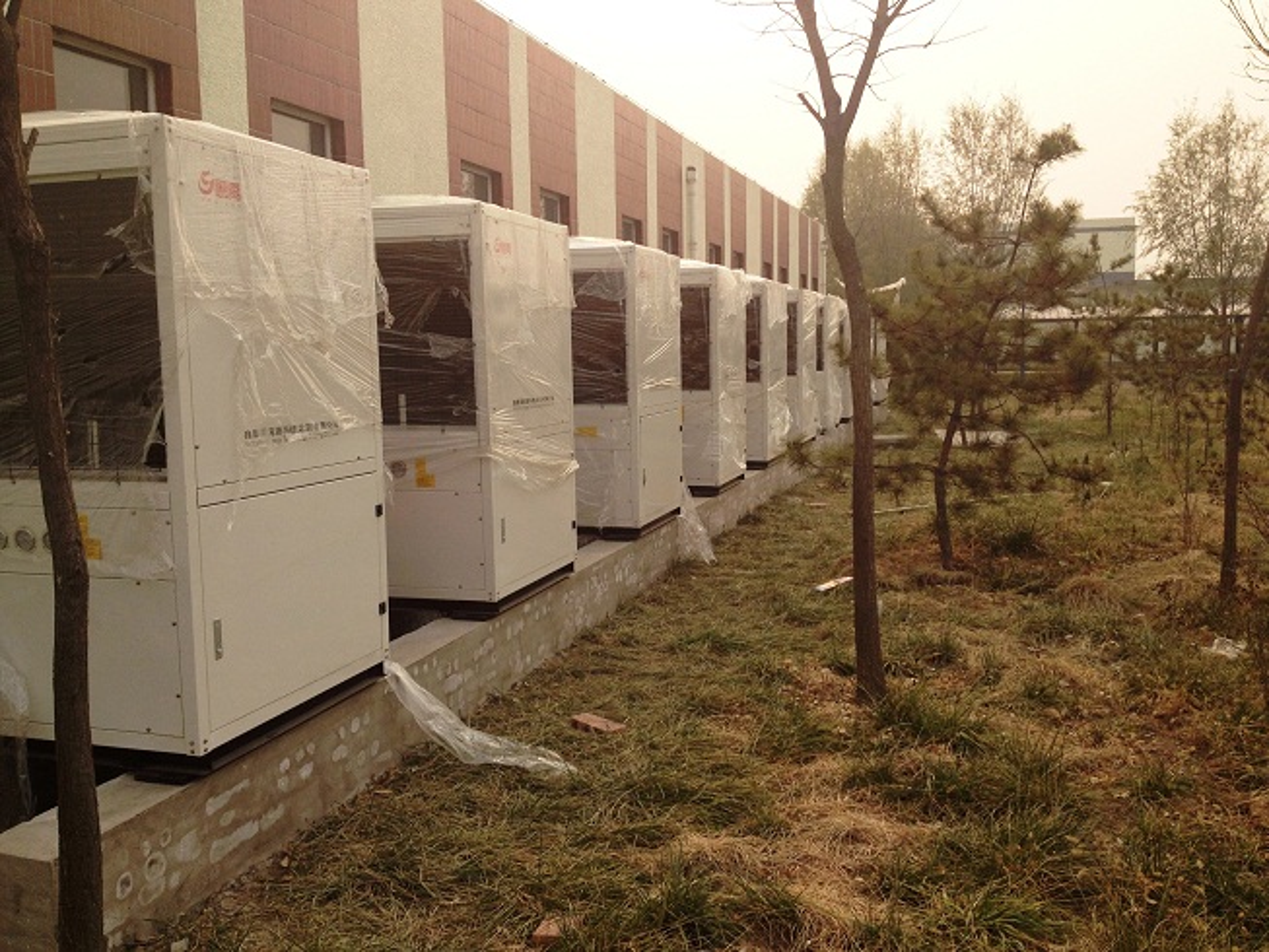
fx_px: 1283
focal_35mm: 35
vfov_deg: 40.7
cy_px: 476
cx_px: 634
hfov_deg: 52.6
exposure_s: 1/1062
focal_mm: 4.28
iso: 50
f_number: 2.4
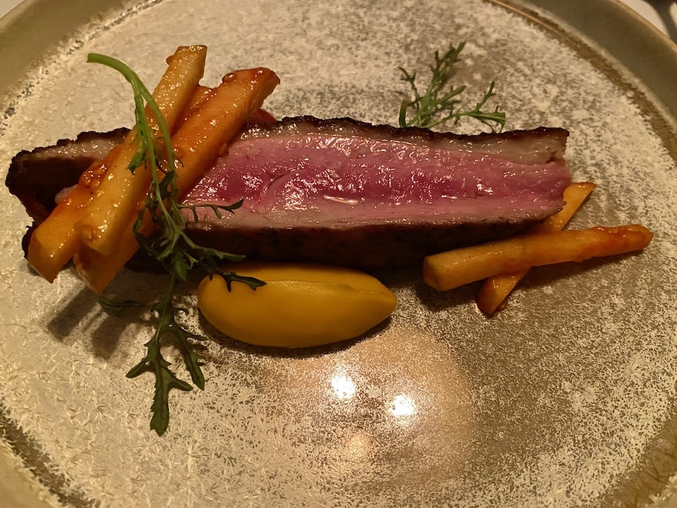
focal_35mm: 26
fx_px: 508
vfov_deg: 53.1
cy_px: 254
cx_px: 338
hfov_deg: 67.3
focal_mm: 4.25
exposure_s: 1/30
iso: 1000
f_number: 1.8
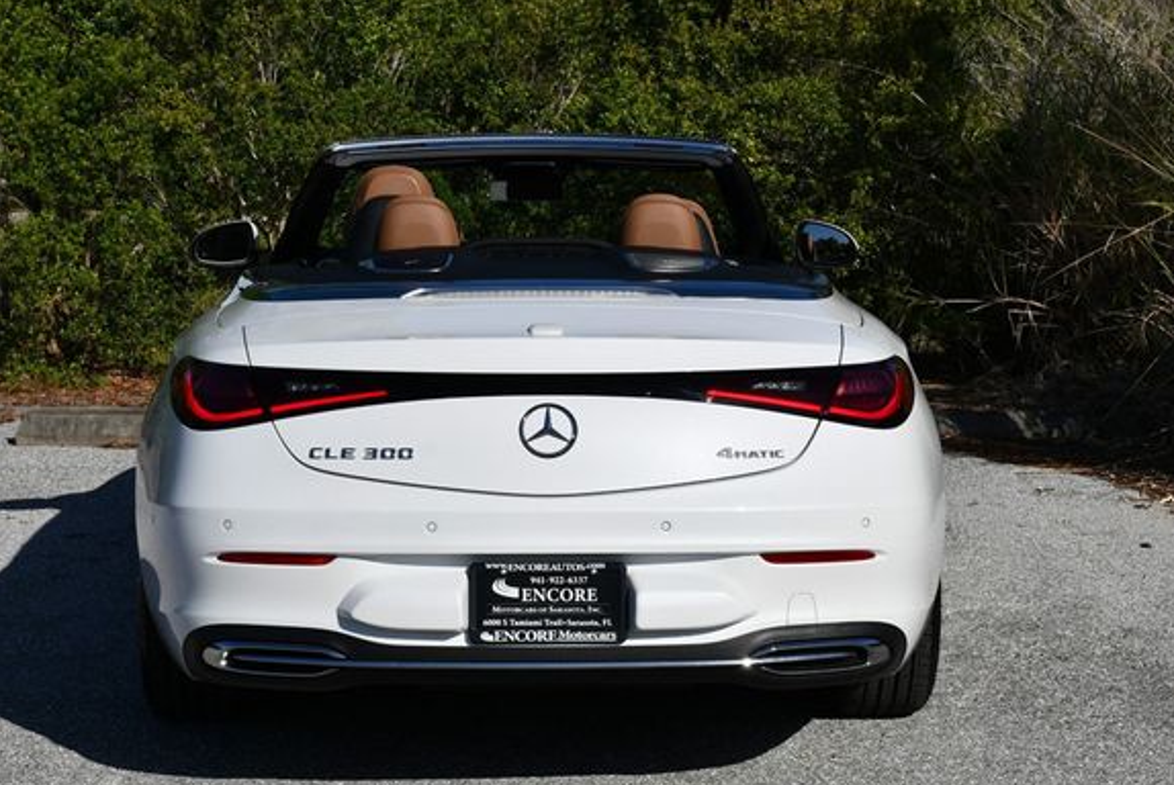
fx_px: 2546
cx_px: 552
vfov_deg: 17.5
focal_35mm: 78
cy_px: 417
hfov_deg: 26.0
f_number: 10
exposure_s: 1/400
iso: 100
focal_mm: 35
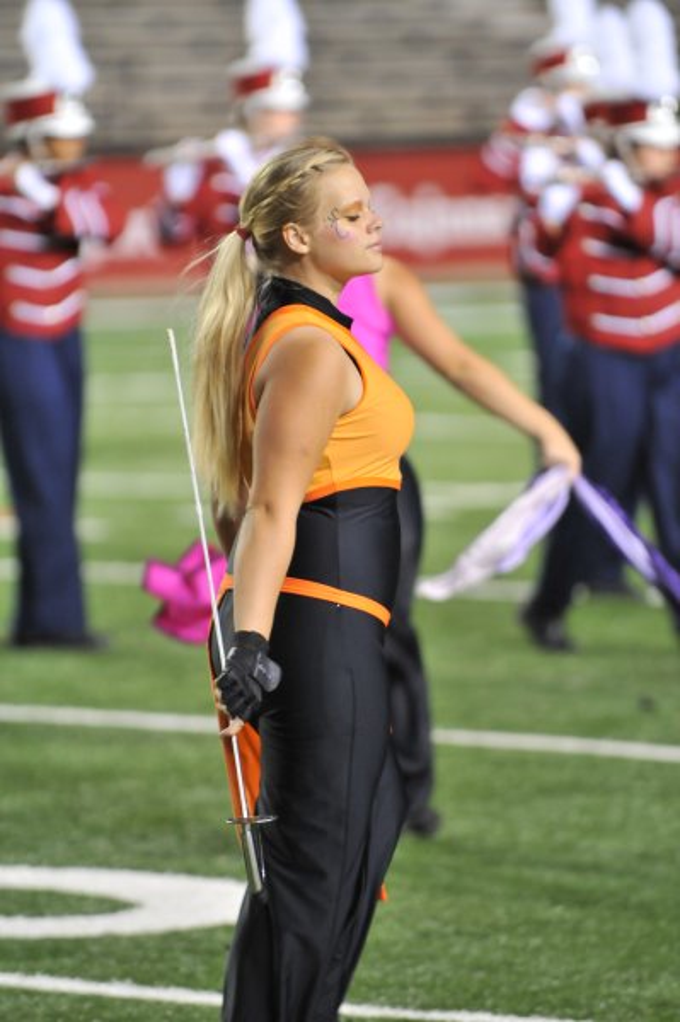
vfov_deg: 6.9
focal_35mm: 300
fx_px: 8514
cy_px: 511
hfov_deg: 4.6
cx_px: 340
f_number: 2.8
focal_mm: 200
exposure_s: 1/125
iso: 800
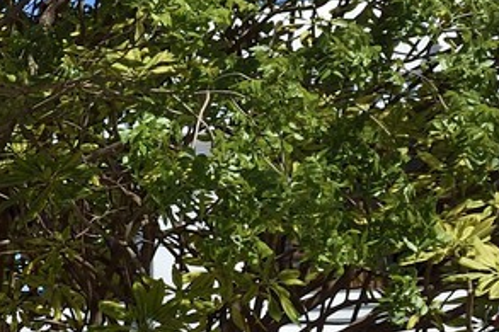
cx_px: -794
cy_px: 450
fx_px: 2424
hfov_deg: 9.9
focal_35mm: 175
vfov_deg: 7.7
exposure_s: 1/500
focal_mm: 32
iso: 200
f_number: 9
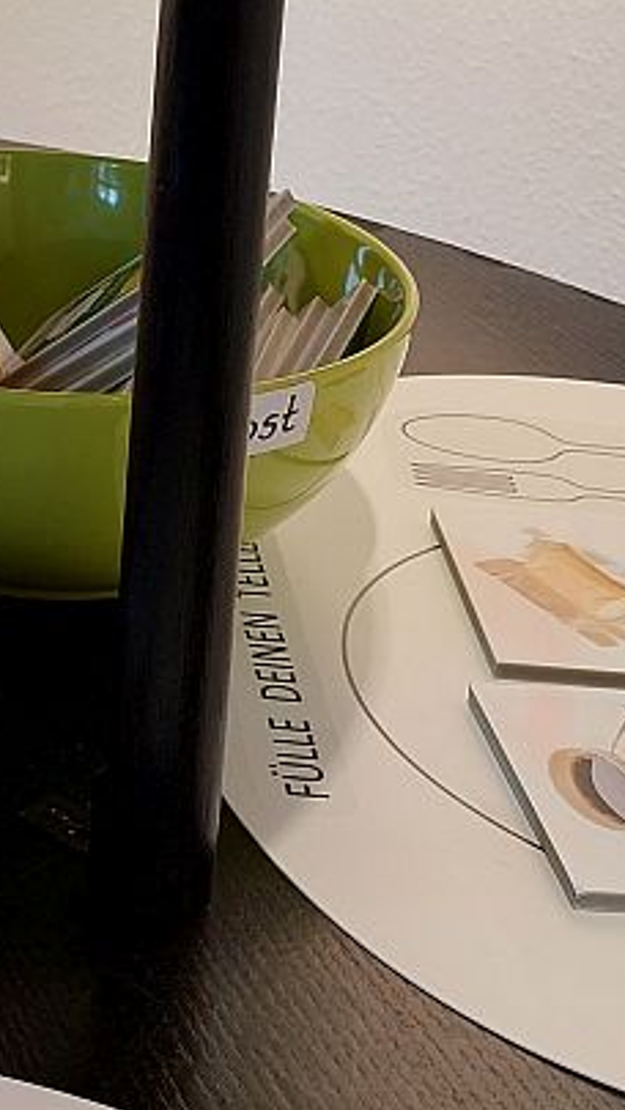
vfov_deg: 24.9
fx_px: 2356
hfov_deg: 13.8
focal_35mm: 80
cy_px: -79
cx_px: -411
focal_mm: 5.23
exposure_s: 1/50
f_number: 1.8
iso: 32
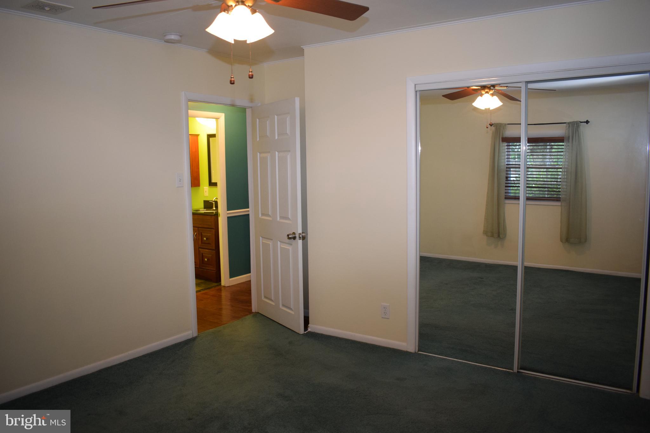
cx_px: 325
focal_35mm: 27
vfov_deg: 47.9
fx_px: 488
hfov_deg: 67.4
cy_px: 216
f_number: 4
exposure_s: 1/60
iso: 800
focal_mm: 18
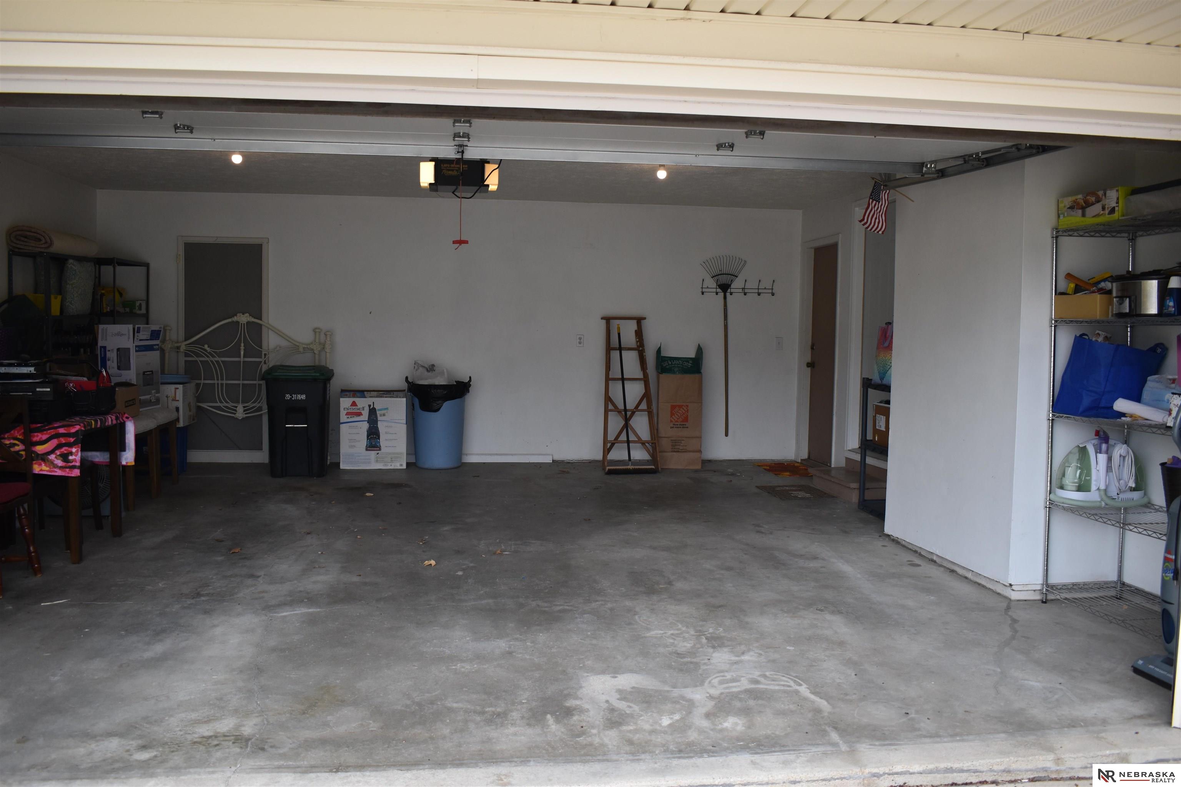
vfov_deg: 43.6
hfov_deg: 61.9
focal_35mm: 30
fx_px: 984
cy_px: 394
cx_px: 590
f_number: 4.5
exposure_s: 1/250
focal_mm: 20
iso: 400
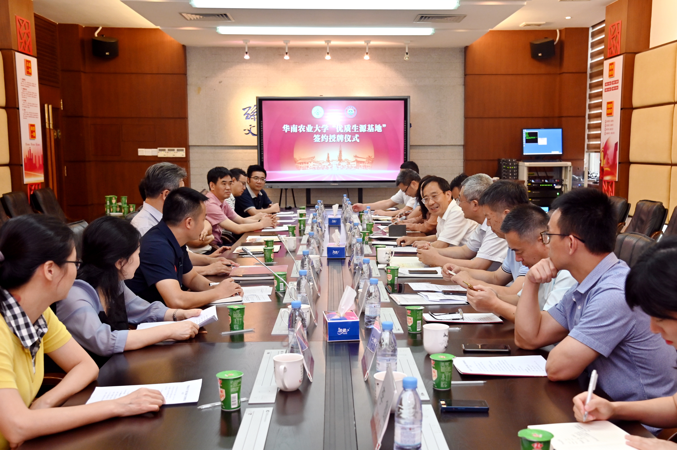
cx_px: 338
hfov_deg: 50.7
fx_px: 714
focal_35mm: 38
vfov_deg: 35.0
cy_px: 225
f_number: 5
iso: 1600
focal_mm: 38
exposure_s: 1/100
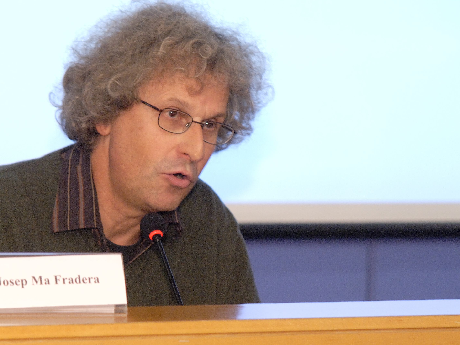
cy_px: 198
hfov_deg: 9.0
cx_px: 195
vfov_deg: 6.8
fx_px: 2923
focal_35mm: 220
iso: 500
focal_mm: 112
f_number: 4.5
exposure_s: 1/50
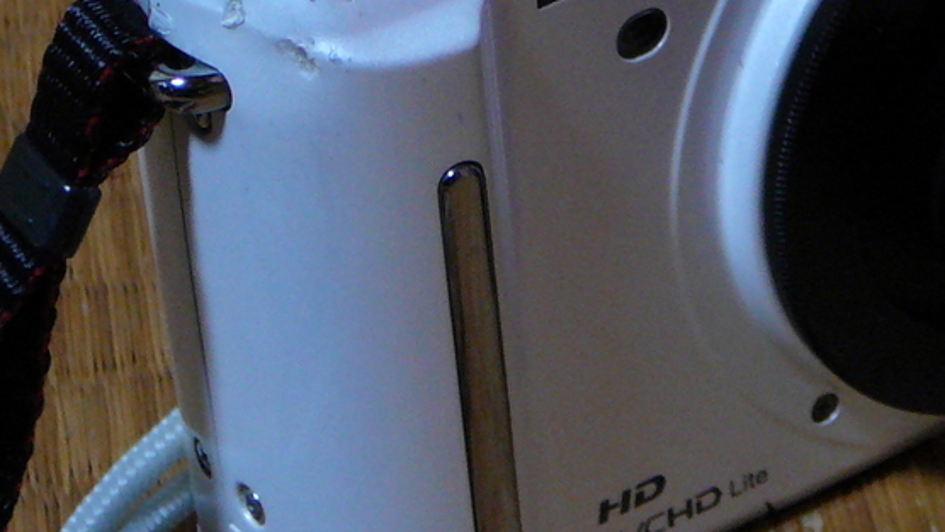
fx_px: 4536
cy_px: 87
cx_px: 755
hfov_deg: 11.8
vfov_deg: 6.7
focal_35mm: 181
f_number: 3.7
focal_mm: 11.5
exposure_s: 1/8
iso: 200
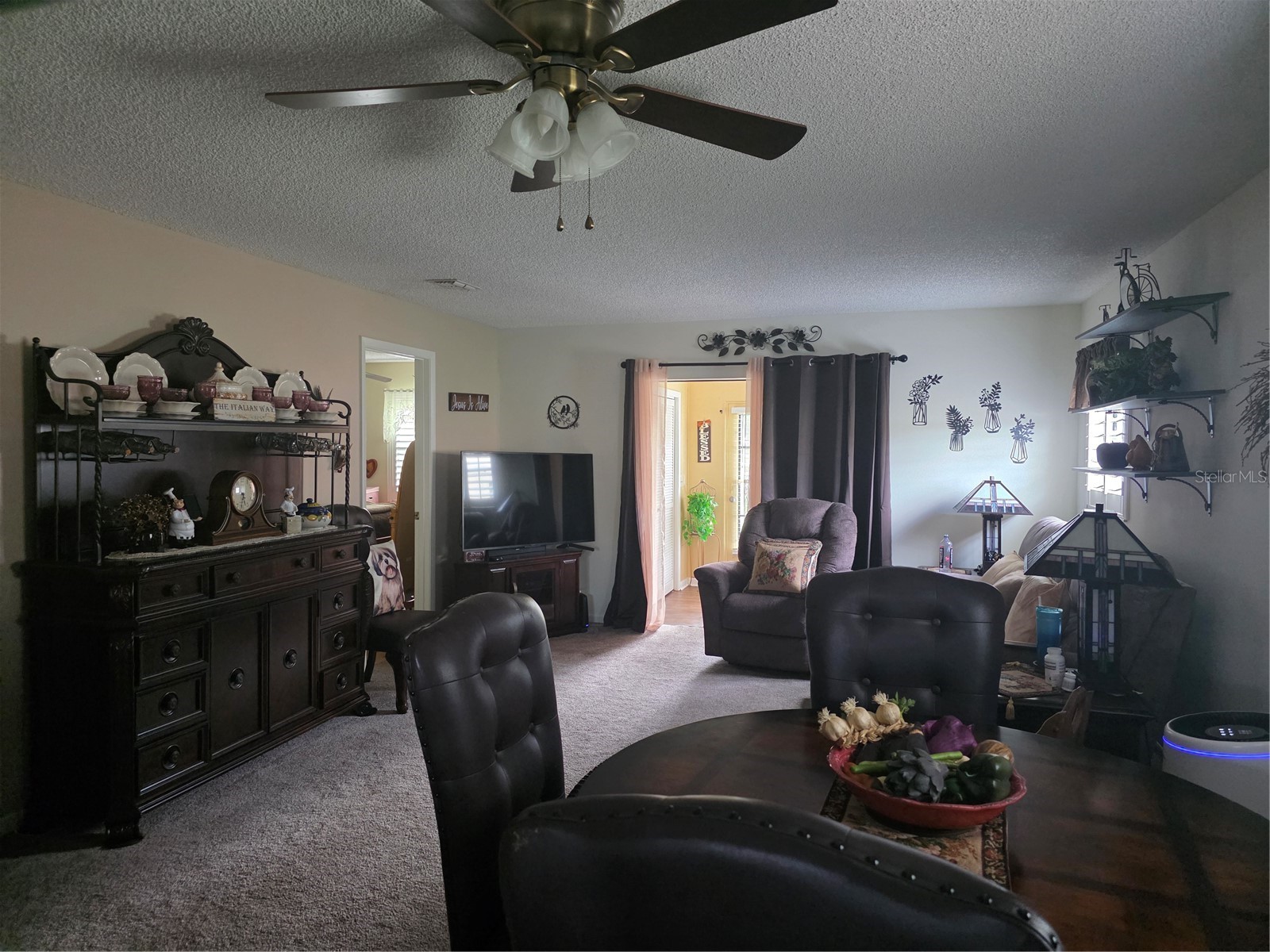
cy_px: 476
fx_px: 844
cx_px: 635
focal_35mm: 23
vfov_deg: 58.9
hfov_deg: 73.9
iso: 1250
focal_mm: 6.3
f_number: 1.7
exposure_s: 1/120
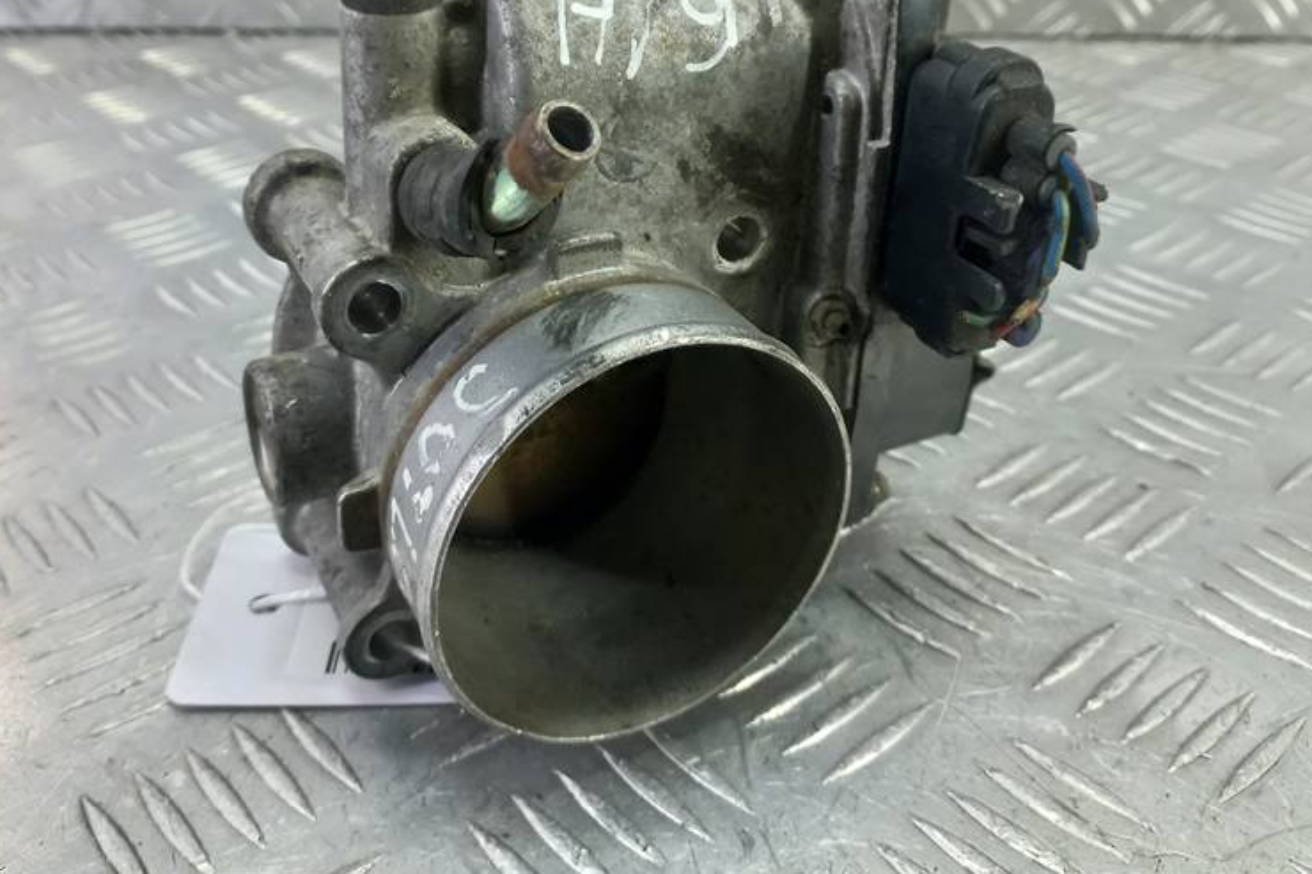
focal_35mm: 36
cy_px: 268
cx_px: 629
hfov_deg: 53.1
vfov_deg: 36.3
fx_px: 1312
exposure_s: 1/50
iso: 100
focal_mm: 4.6
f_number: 1.8
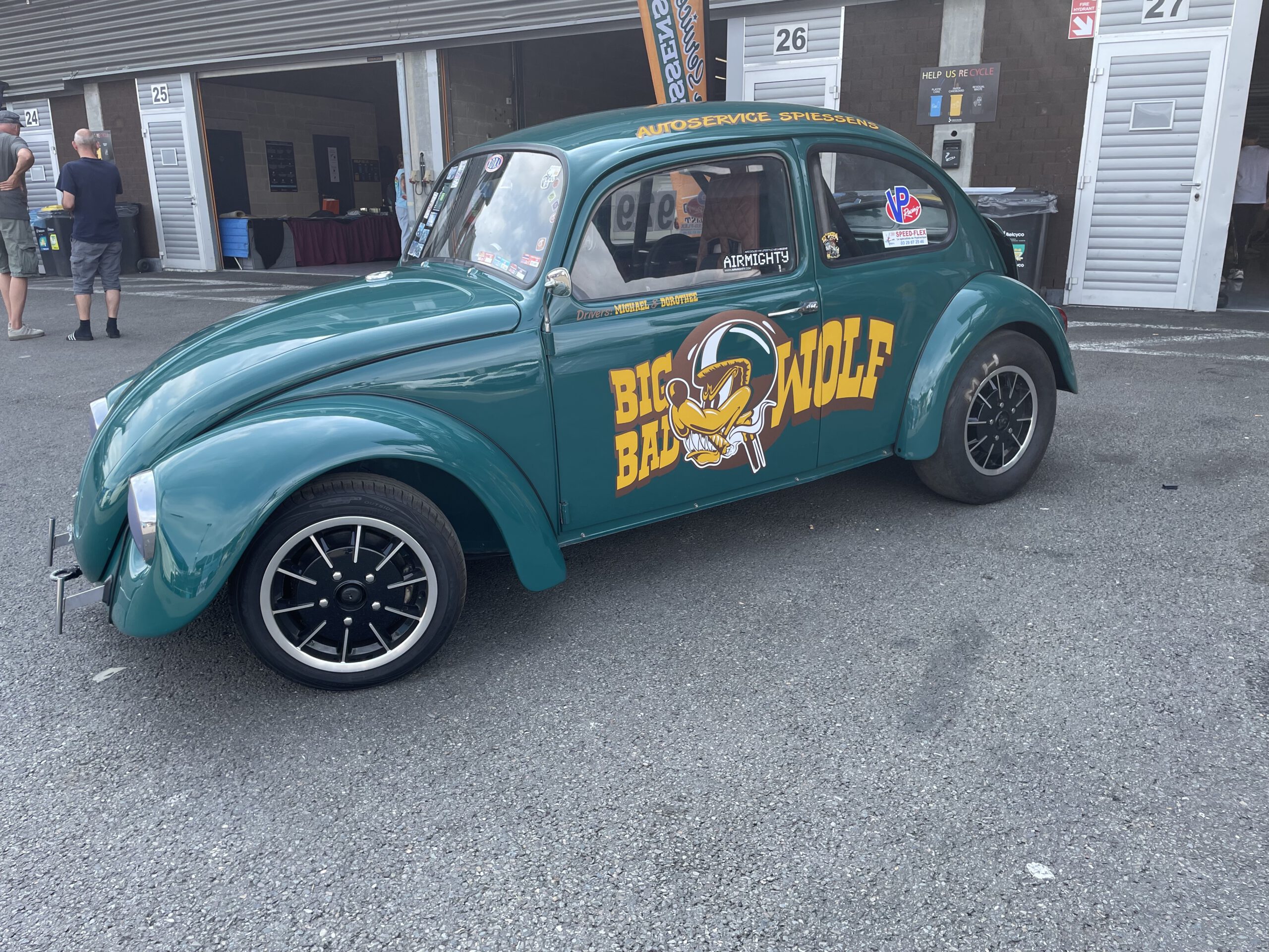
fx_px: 953
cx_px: 634
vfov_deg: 53.1
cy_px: 476
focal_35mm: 26
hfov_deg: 67.3
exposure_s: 1/725
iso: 32
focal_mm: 4.2
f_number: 1.6
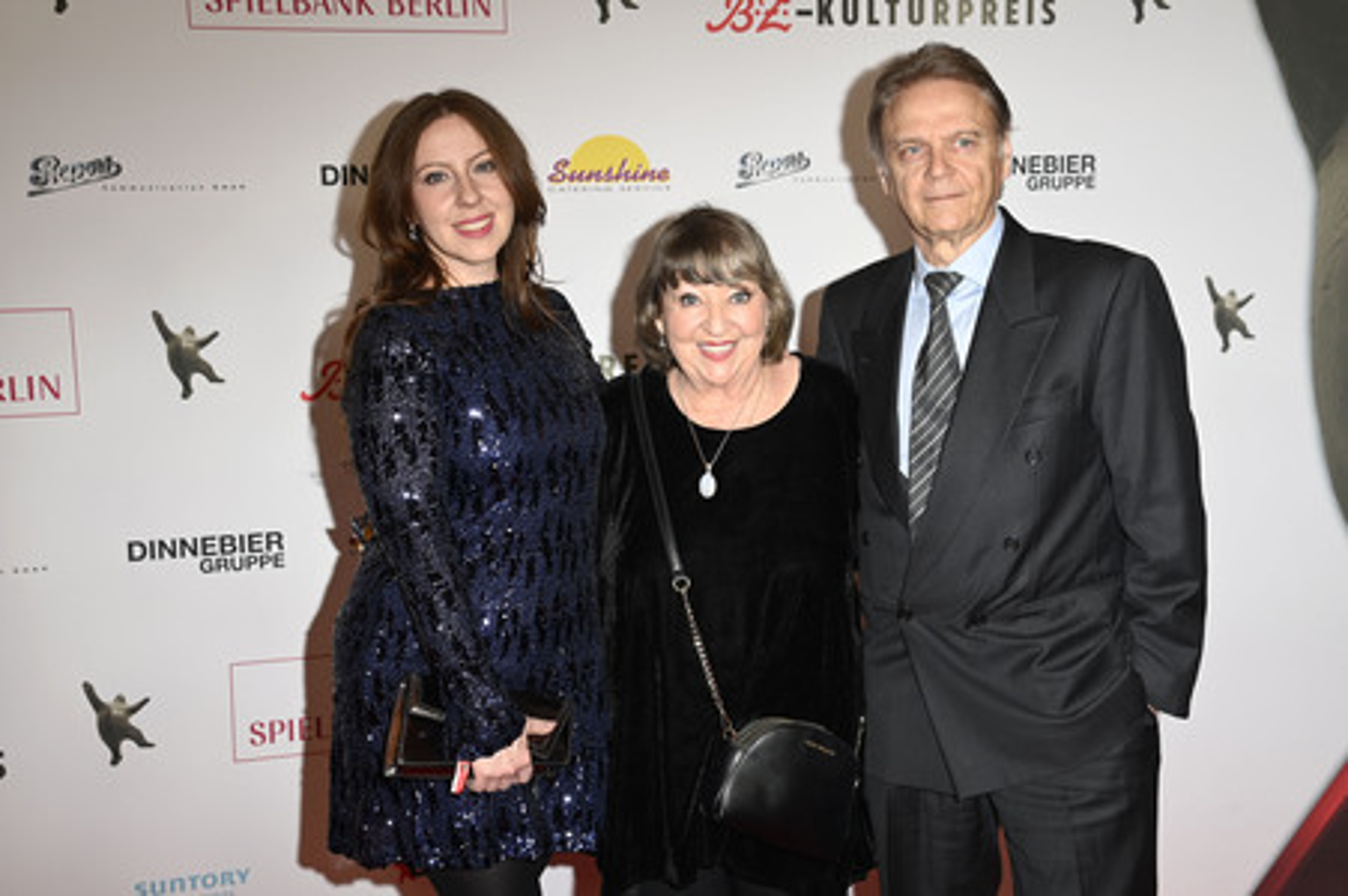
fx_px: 1721
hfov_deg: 42.8
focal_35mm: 46
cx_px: 674
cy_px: 448
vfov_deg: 29.2
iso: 640
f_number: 5.6
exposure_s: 1/250
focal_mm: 46
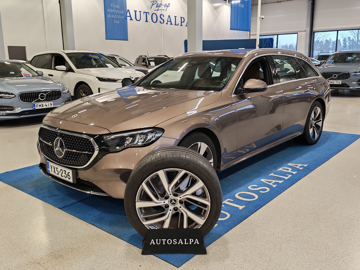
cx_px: 180
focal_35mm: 33
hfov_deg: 55.4
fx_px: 343
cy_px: 135
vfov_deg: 42.9
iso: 250
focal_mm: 6.12
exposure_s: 1/100
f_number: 1.9
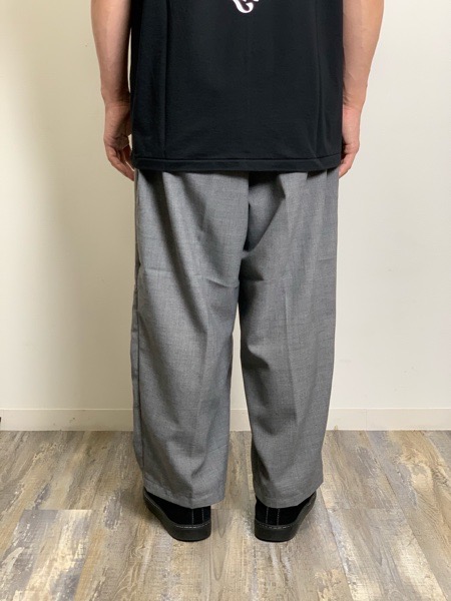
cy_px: 300
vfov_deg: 36.8
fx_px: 903
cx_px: 226
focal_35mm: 52
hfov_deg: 28.0
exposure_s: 1/49
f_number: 2.4
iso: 125
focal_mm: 6
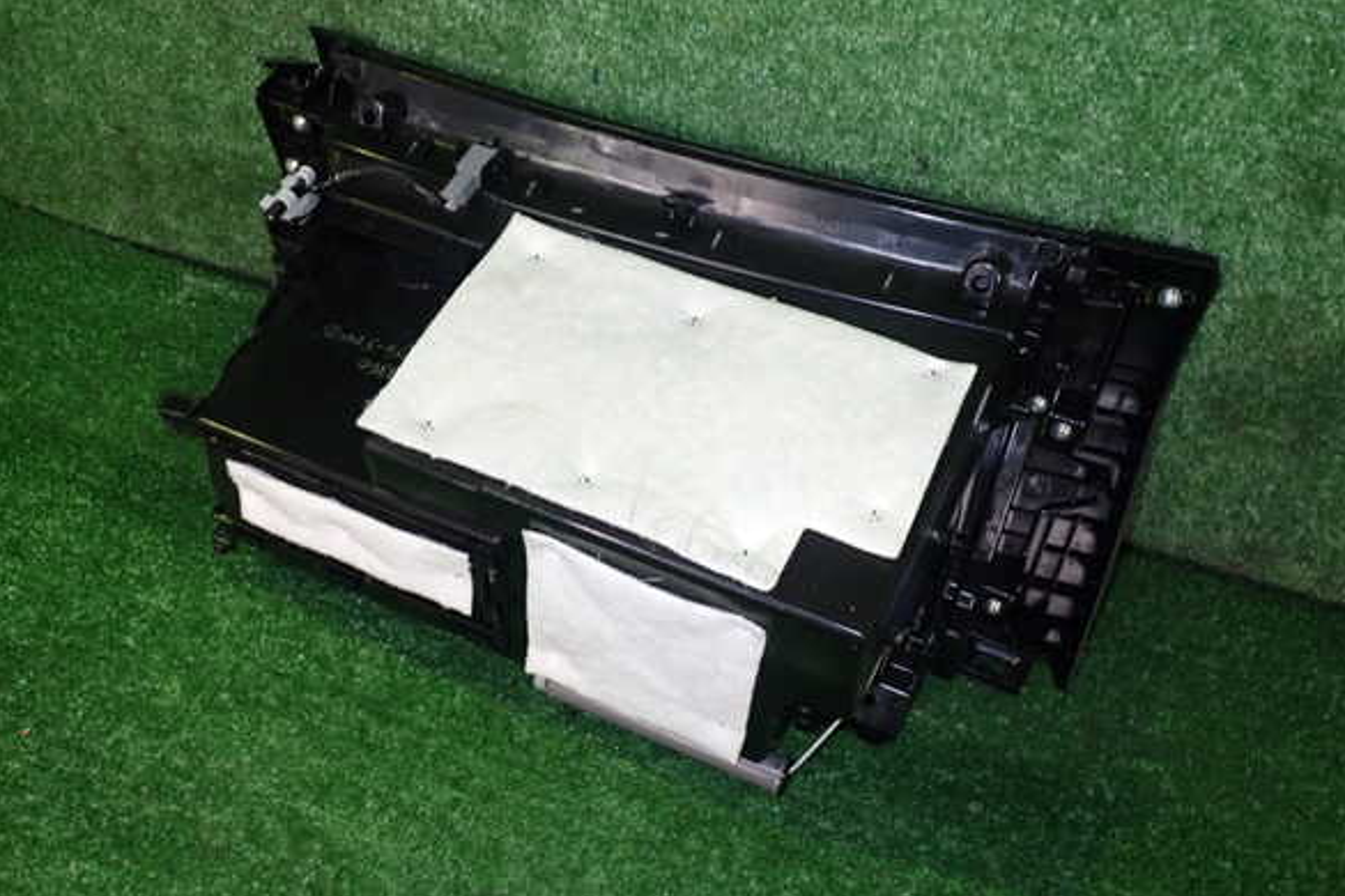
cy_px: 439
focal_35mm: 32
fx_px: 1195
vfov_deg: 41.1
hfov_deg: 58.7
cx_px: 683
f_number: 6.3
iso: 250
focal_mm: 5.4
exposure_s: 1/4
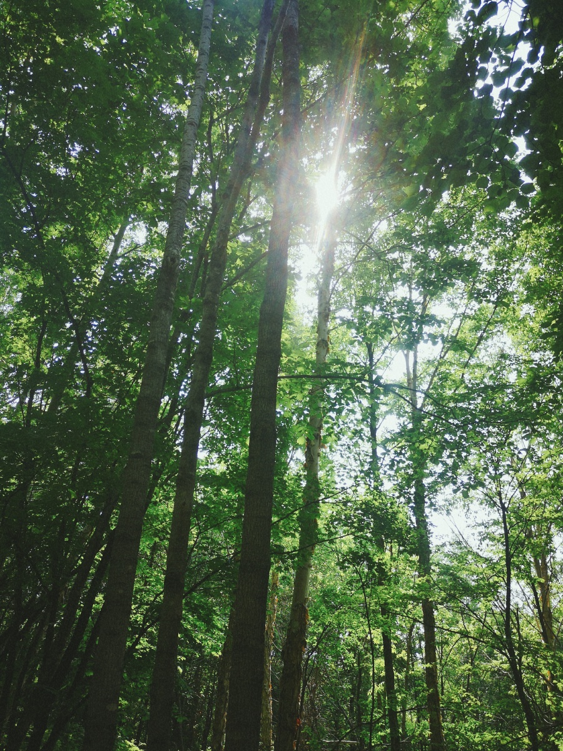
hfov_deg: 51.4
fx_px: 586
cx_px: 282
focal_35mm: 27
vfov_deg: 65.3
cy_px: 376
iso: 50
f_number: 1.8
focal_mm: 3.95
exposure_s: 1/667
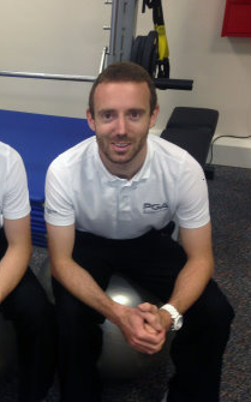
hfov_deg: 25.9
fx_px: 515
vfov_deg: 42.7
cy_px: 202
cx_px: -2
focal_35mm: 47
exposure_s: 1/20
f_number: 2.4
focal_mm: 4.12
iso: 80
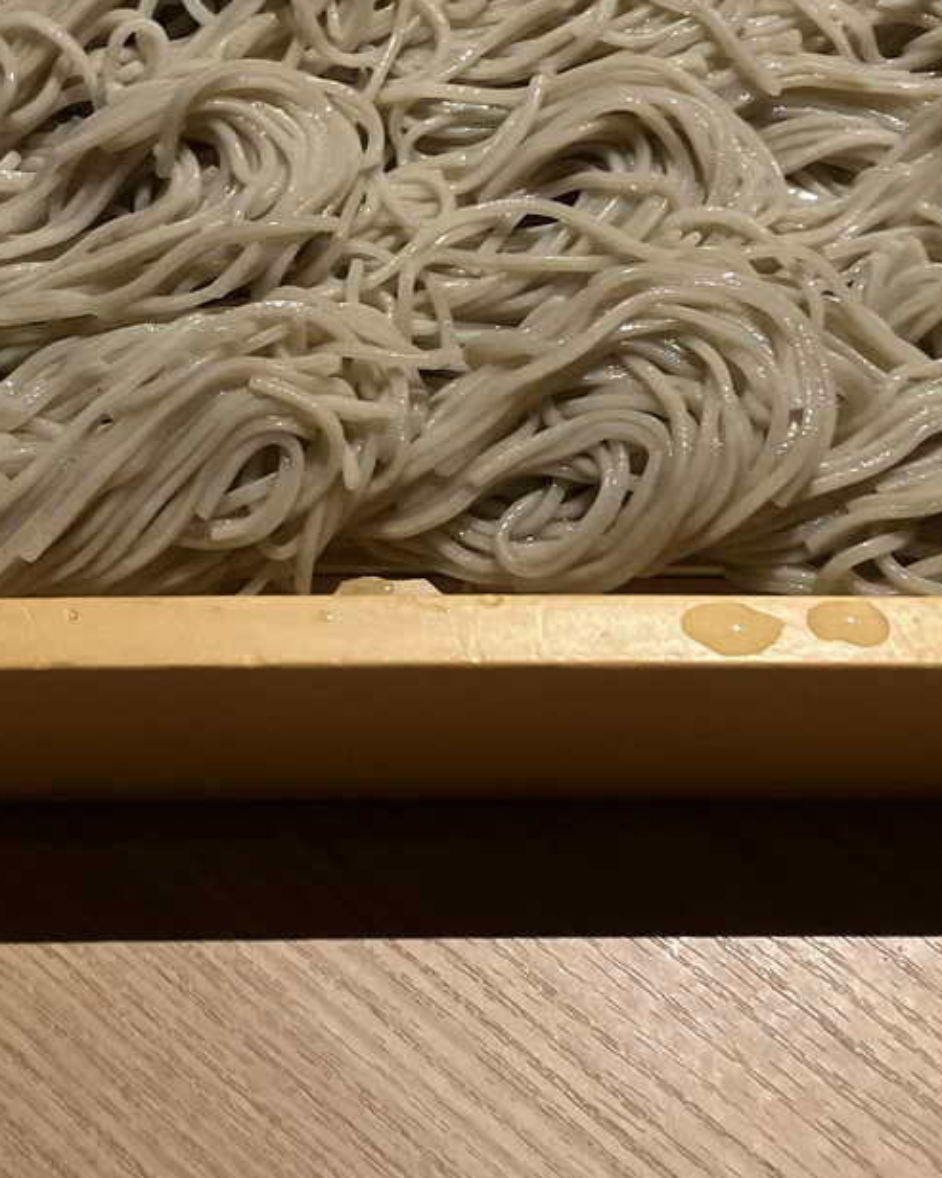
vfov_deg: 29.3
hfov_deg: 23.8
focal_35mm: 64
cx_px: 450
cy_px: 372
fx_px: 2230
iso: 400
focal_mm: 3.99
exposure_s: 1/38
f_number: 1.8
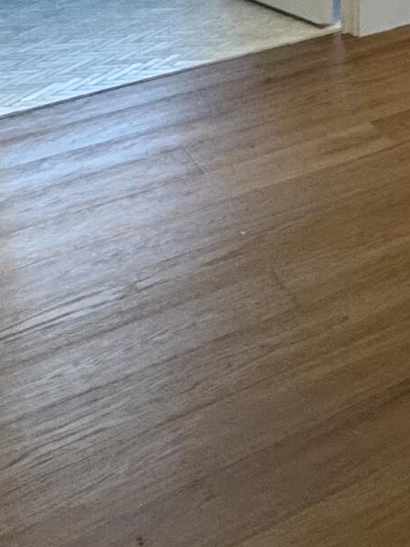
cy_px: -371
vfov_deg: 21.3
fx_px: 1089
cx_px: 1240
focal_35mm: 69
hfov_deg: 11.4
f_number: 2.2
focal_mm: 2.22
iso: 200
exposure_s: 1/120
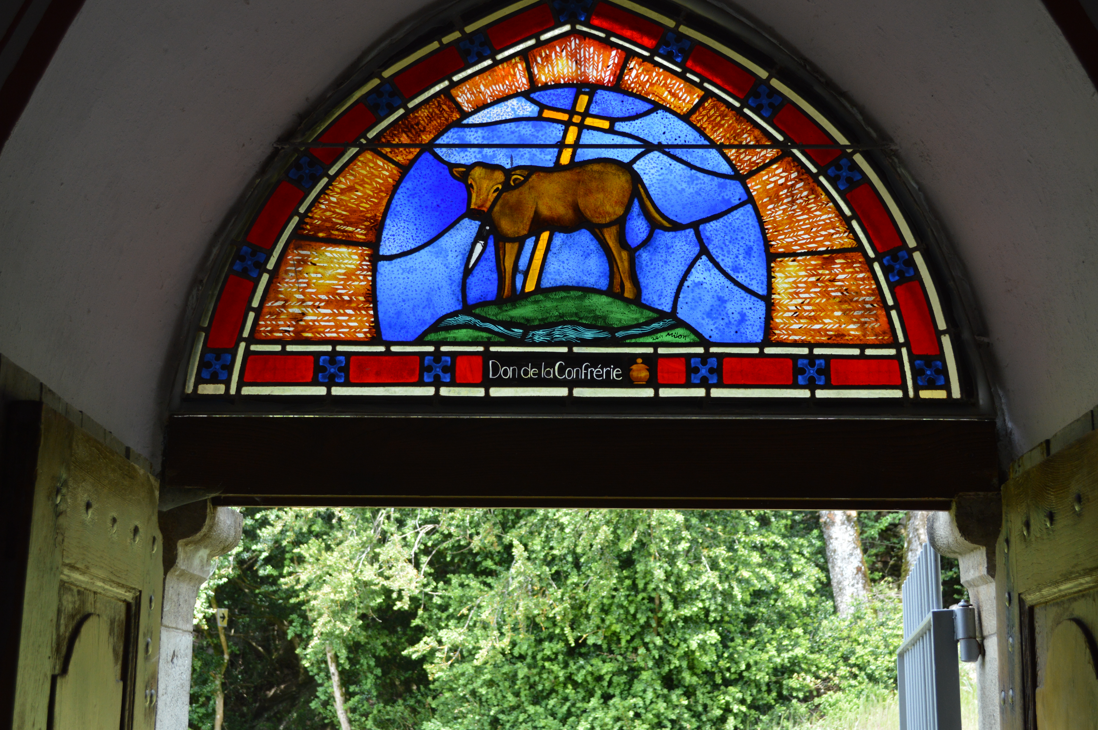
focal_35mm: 50
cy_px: 386
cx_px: 555
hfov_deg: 39.6
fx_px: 1524
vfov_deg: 26.9
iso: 360
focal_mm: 30
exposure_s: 1/125
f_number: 5.6
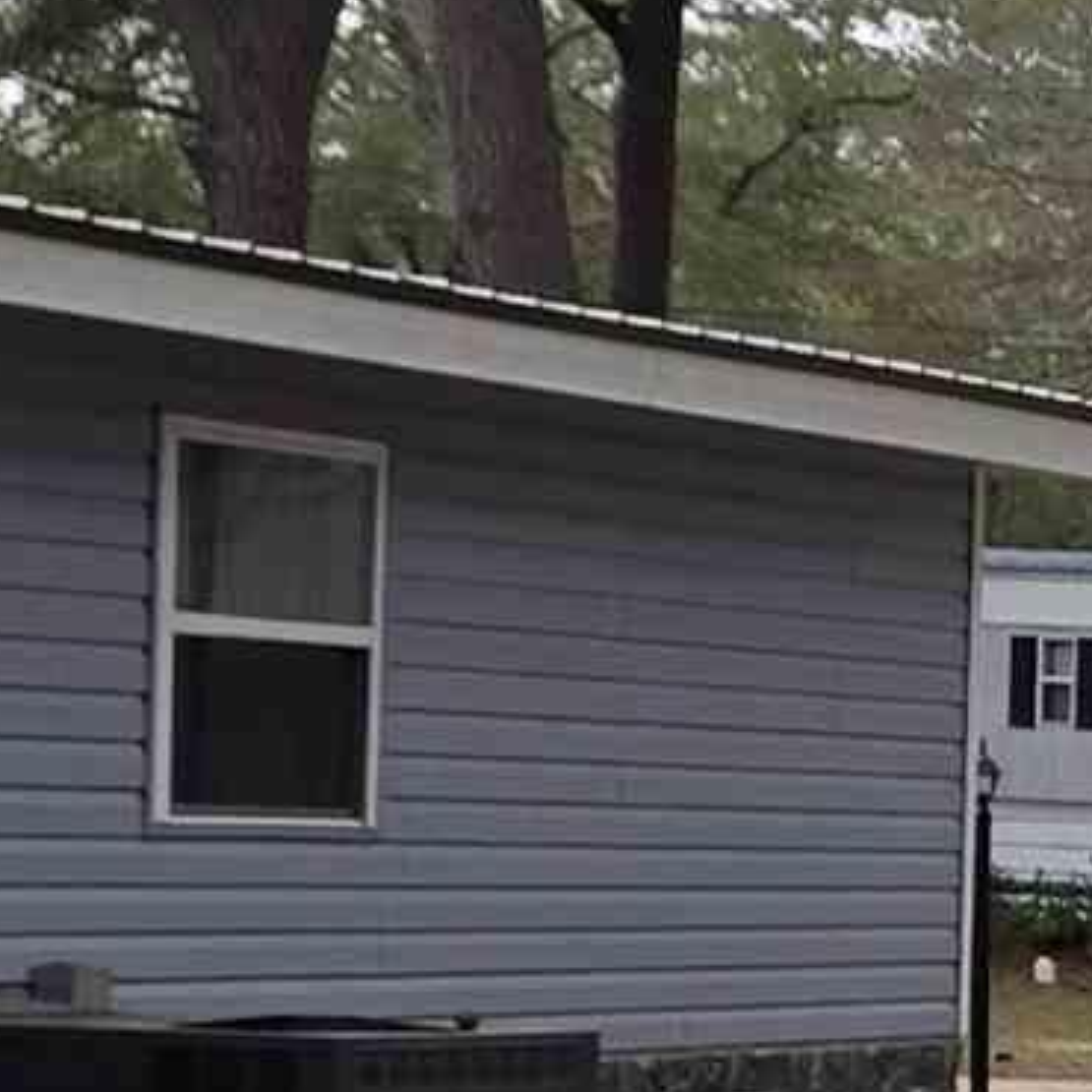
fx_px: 6032
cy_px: 968
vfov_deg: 10.3
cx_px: 3612
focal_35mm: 169
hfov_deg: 8.2
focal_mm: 5.4
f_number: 1.8
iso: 25
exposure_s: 1/585
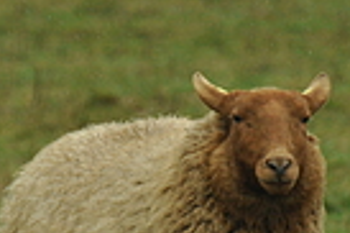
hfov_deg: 1.4
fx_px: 14313
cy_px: 287
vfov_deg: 0.9
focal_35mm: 1474
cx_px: 0
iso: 1000
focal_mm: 300
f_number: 5.6
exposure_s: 1/1000
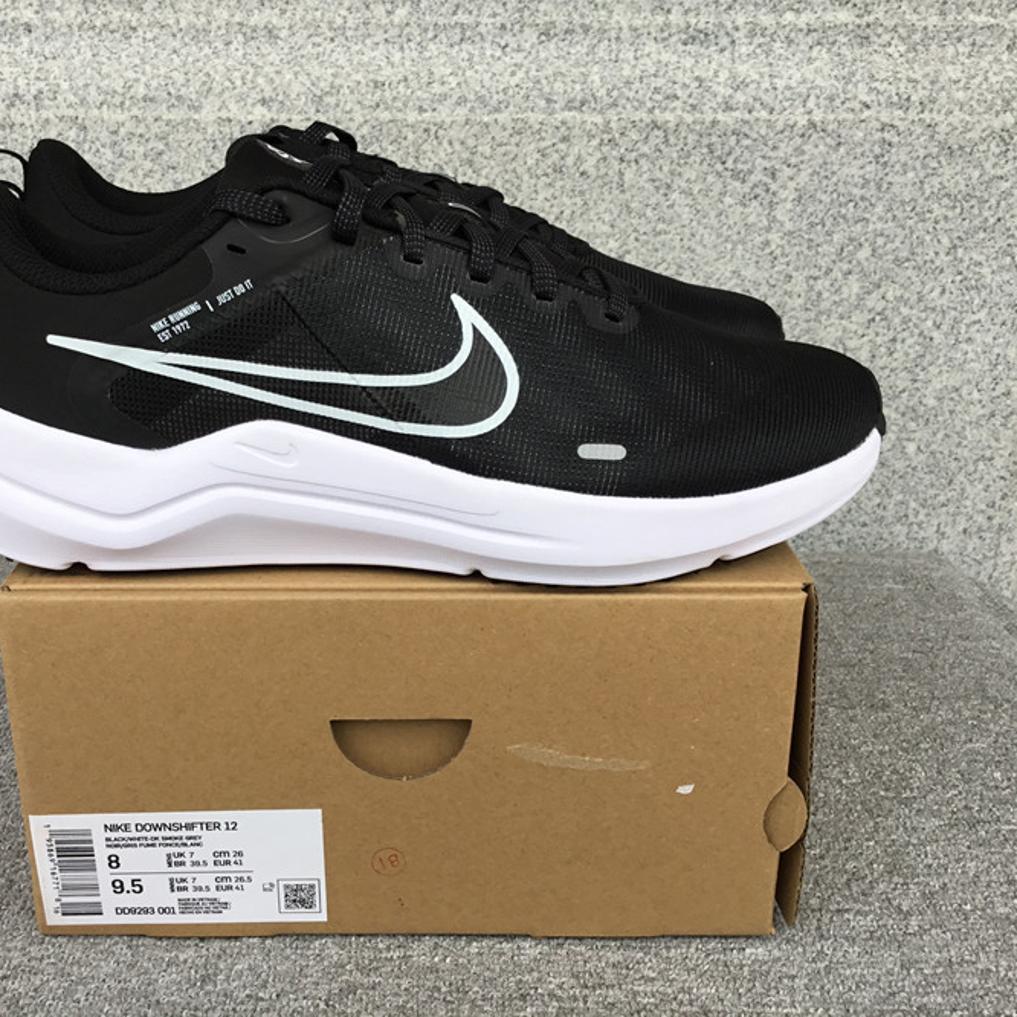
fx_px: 1230
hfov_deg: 44.7
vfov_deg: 44.9
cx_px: 412
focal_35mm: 37
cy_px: 503
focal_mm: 3.3
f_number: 2.4
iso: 25
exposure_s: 1/185
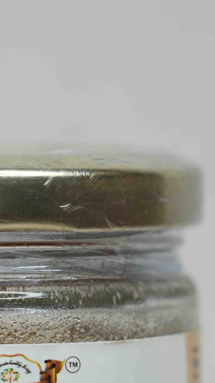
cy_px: 269
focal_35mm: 309
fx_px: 3132
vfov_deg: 7.0
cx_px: 0
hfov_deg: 3.9
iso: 250
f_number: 5
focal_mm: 105
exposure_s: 1/80
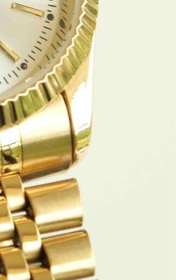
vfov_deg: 6.4
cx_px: -72
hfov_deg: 4.0
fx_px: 2499
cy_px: 5
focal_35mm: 326
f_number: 8
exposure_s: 1/40
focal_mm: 80
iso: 250
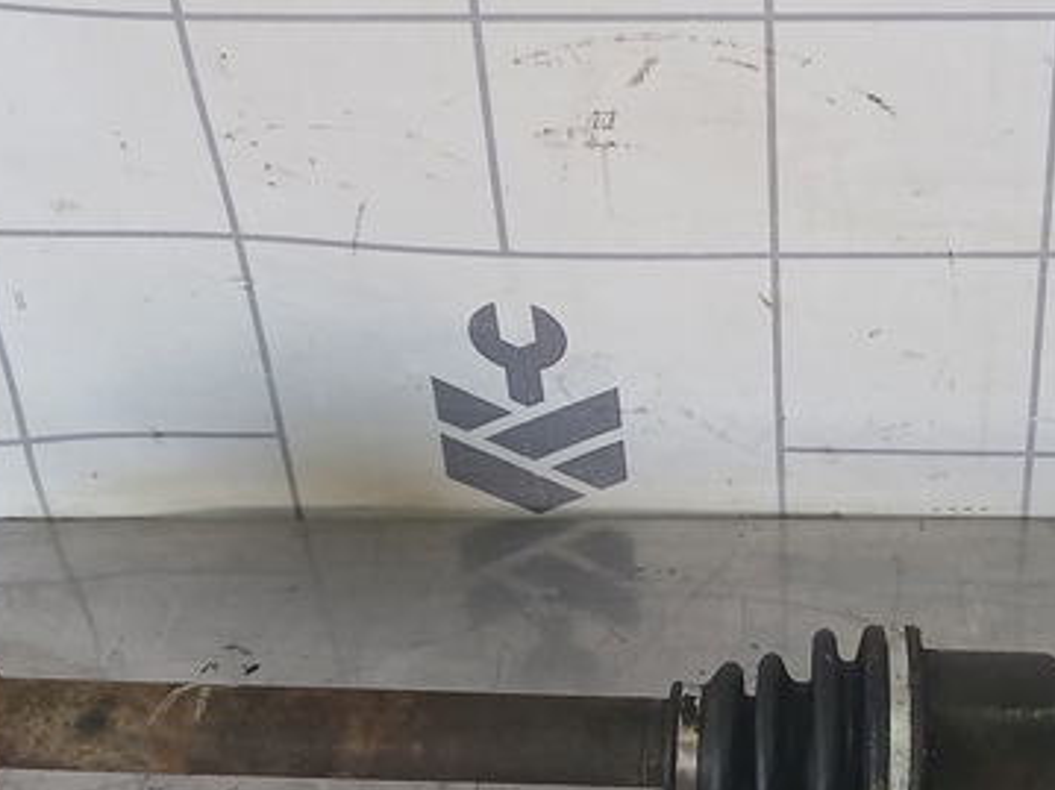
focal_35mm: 77
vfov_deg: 19.1
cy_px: 443
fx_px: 2346
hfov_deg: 24.9
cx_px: 849
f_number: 1.8
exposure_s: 1/50
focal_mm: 4
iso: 100
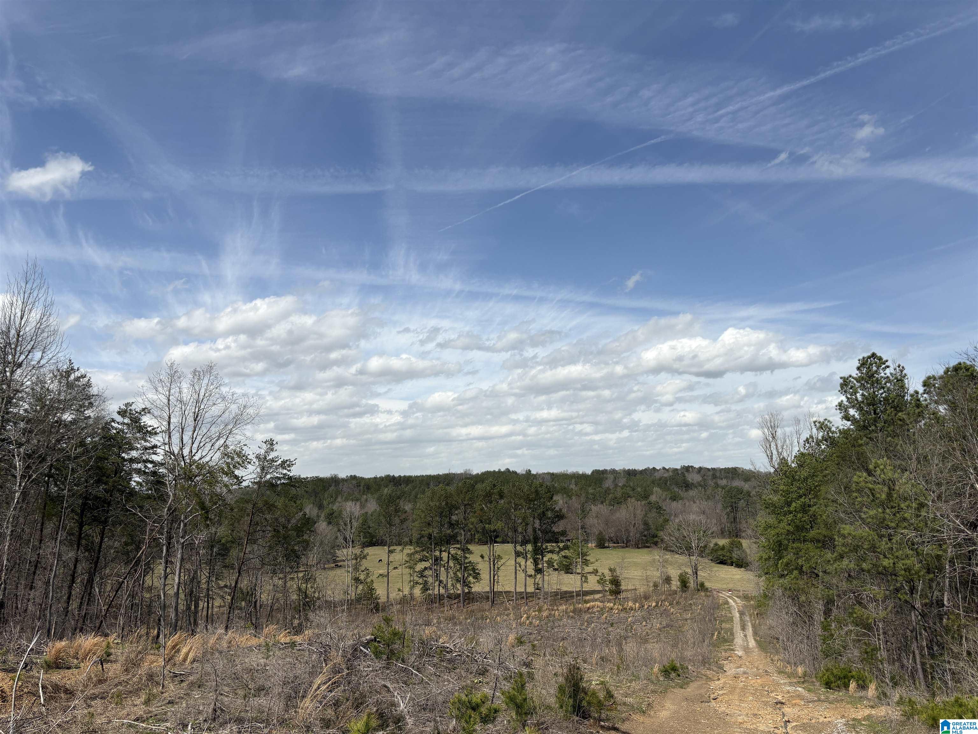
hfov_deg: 67.3
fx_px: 735
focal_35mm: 26
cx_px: 489
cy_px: 367
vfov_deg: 53.1
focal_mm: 5.96
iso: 50
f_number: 1.6
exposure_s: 1/6993
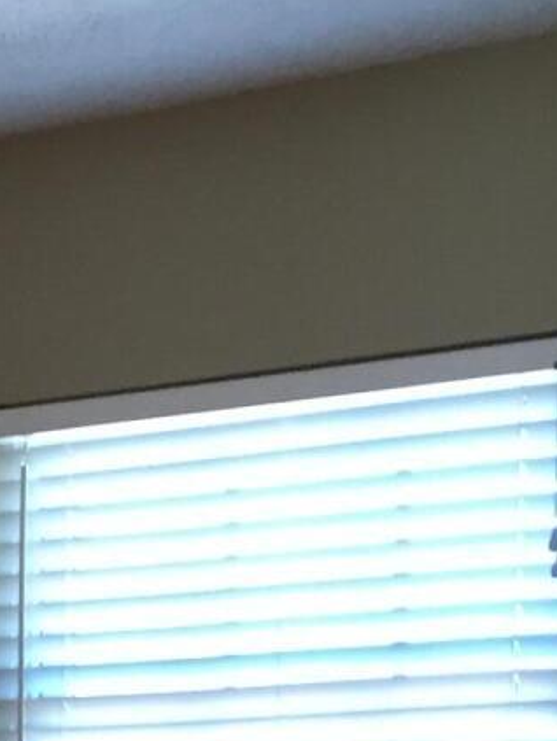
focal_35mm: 137
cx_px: -517
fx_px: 2935
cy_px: 1202
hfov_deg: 10.1
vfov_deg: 13.3
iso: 100
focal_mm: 4.15
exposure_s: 1/30
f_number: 2.2
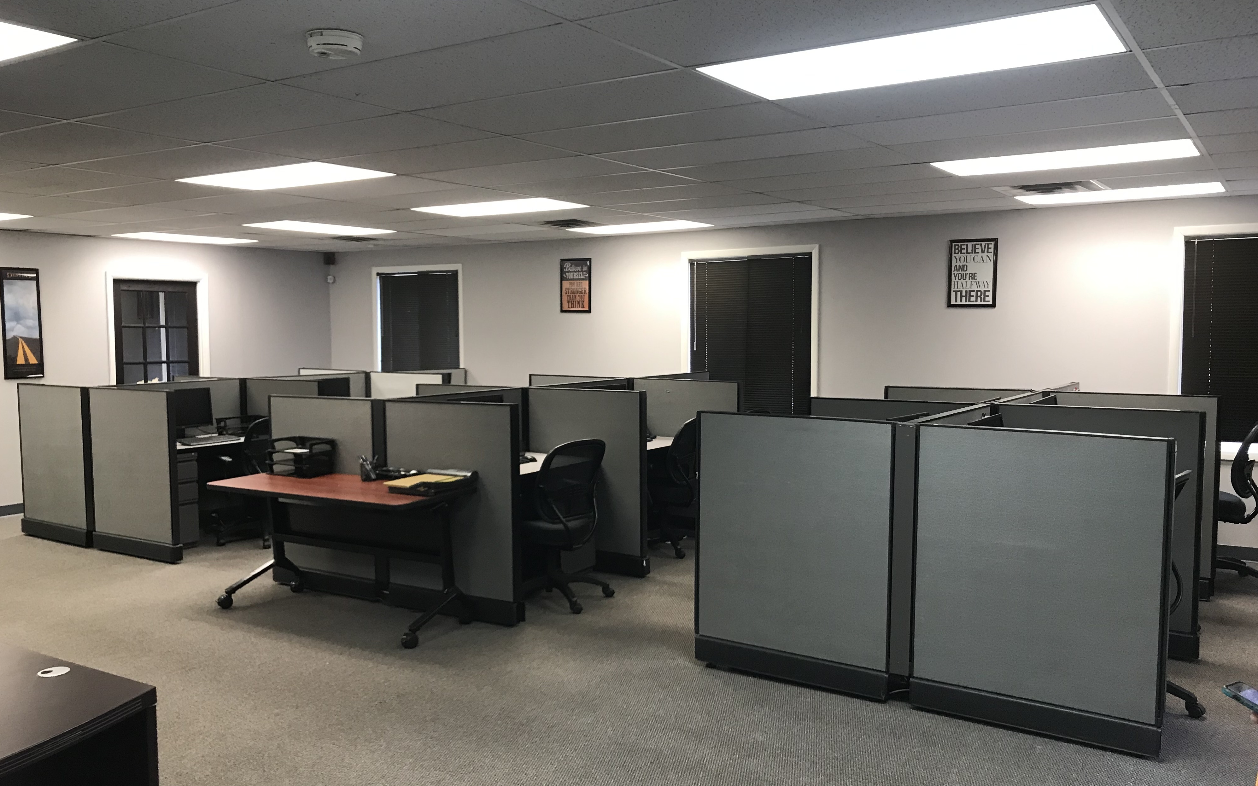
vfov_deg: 41.8
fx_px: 1029
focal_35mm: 30
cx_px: 623
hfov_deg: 62.9
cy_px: 411
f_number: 1.8
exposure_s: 1/30
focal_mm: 3.99
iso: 40
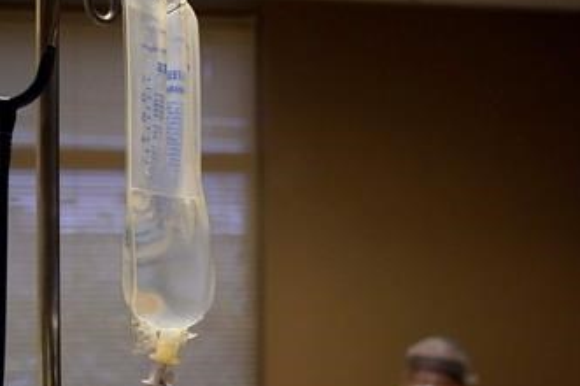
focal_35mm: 59
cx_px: 287
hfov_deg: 34.0
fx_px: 950
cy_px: 315
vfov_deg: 22.6
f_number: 2.8
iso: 8000
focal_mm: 30
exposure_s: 1/1600
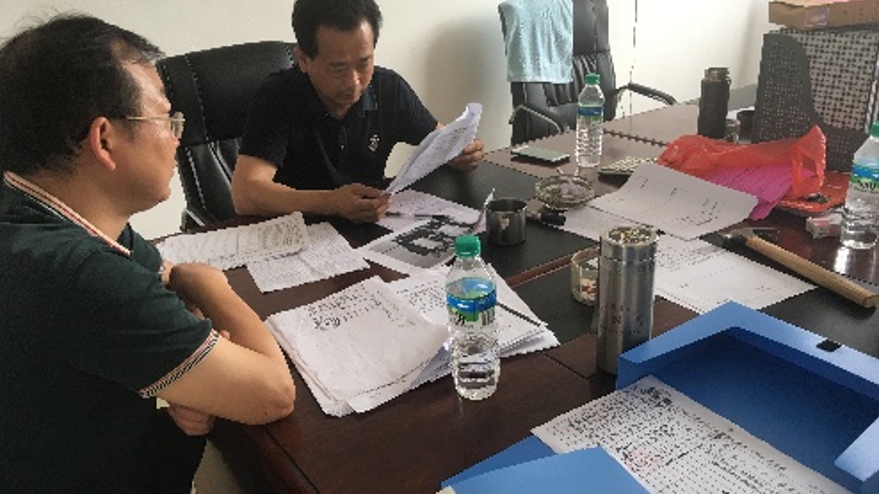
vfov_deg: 36.6
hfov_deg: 61.0
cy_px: 275
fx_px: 746
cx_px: 436
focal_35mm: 32
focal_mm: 4.15
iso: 40
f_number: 2.2
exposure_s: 1/33
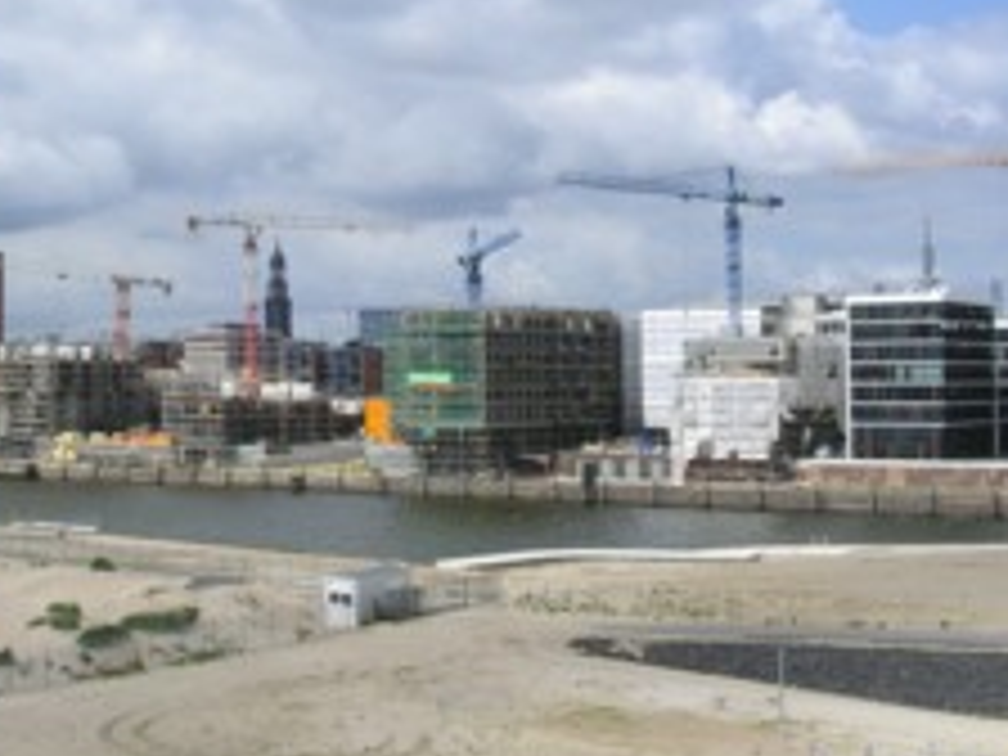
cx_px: 238
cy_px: 270
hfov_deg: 31.1
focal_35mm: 61
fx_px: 1776
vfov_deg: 23.9
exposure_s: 1/750
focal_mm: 7.8
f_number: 5.6
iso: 100
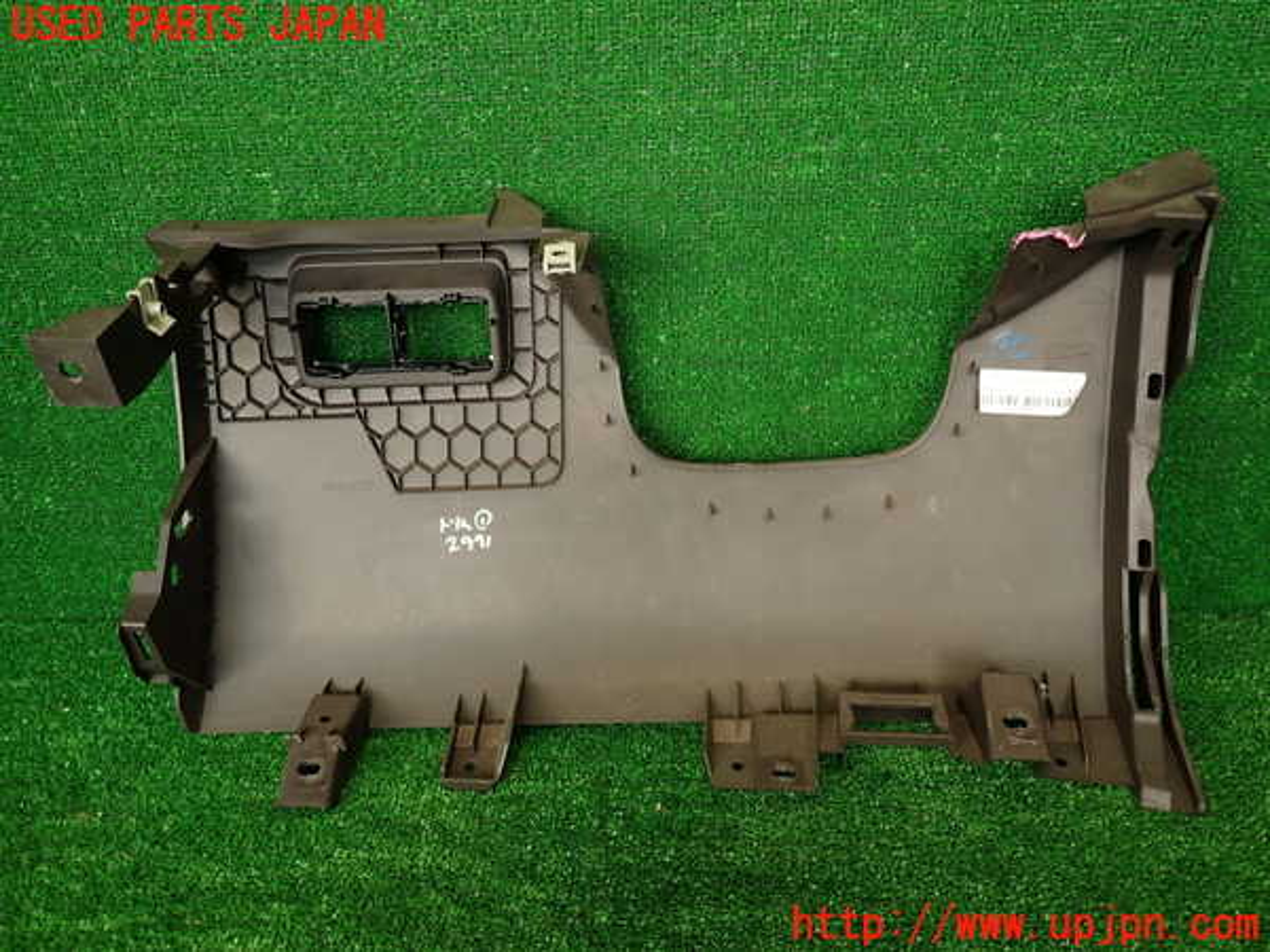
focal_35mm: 25
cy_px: 476
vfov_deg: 54.9
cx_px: 635
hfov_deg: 69.4
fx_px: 917
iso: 125
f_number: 2
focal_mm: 4.5
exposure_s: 1/60
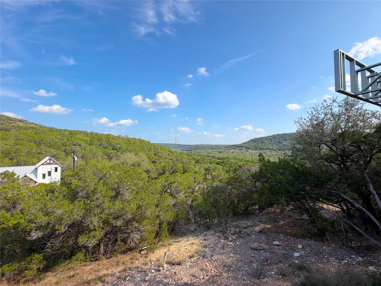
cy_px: 143
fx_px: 154
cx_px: 190
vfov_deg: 85.7
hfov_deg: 102.1
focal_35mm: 14
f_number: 2.2
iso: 25
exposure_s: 1/770
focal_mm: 2.22
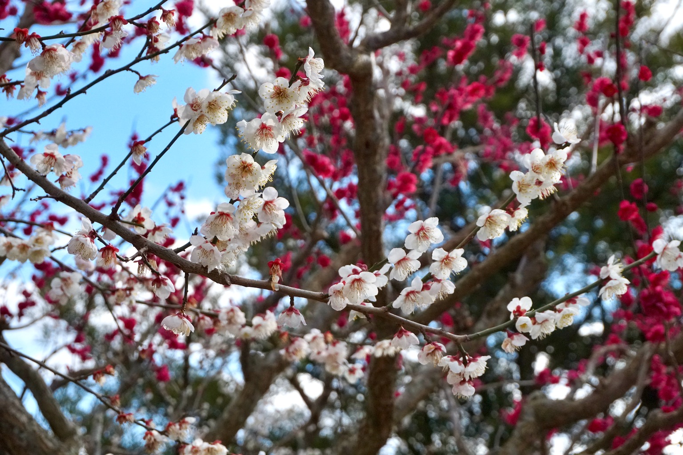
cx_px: 342
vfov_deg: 20.6
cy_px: 228
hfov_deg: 30.5
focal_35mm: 66
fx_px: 1252
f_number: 8
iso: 1600
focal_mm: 44
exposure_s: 1/4000
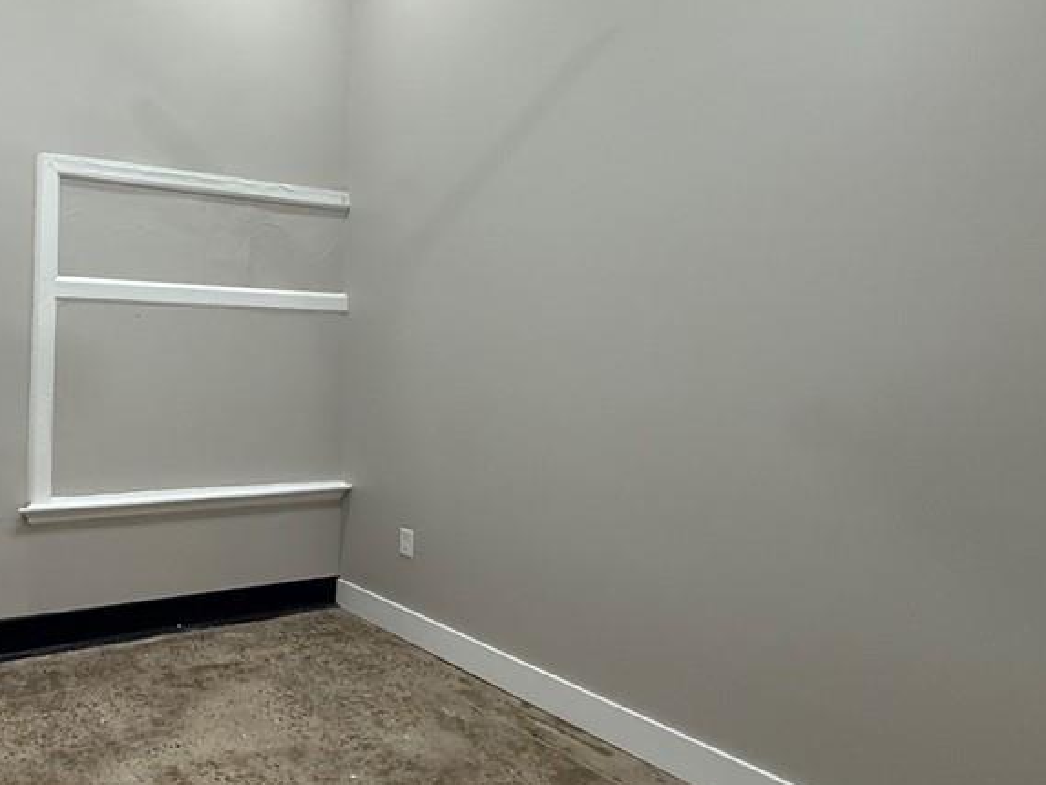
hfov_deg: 60.4
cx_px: 133
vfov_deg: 54.7
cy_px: 340
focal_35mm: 25
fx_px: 756
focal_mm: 2.22
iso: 250
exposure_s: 1/60
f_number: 2.2
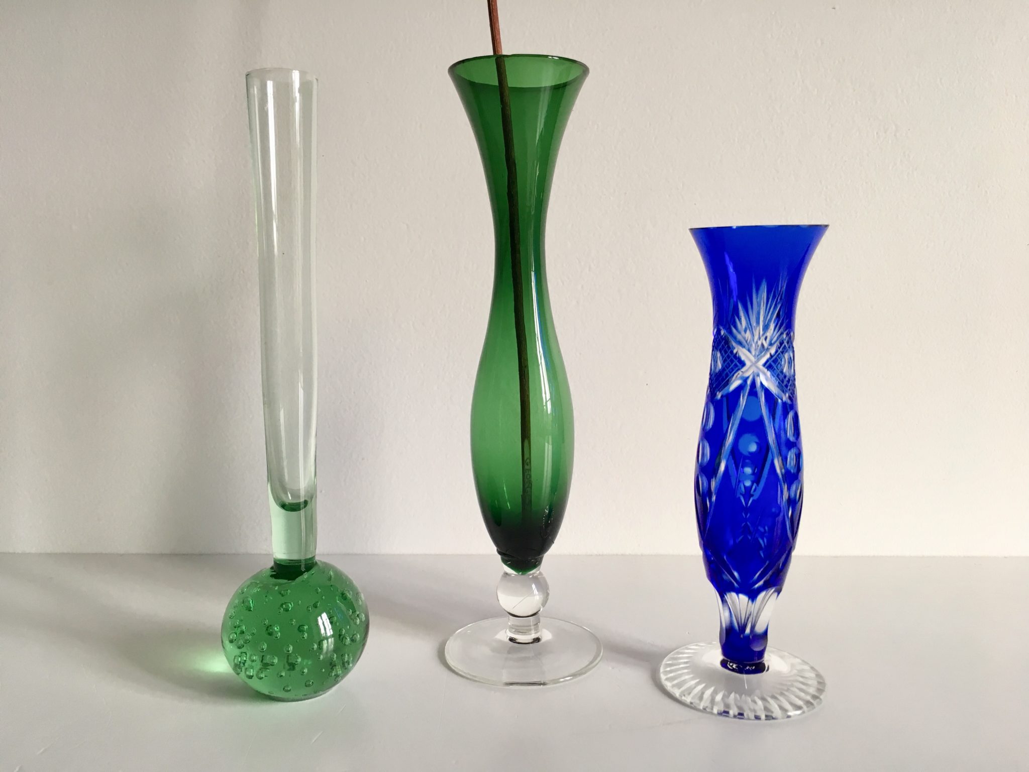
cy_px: 386
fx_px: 862
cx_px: 514
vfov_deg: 48.2
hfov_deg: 61.7
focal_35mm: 29
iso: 32
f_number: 2.2
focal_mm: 4.15
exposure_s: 1/33
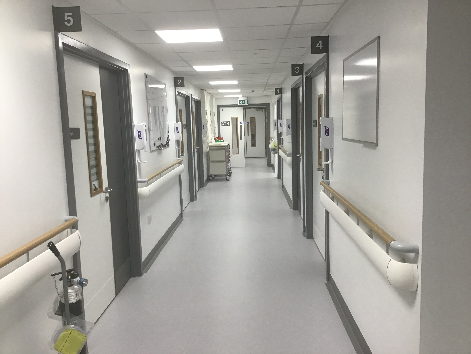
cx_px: 236
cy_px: 177
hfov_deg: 58.4
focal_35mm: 31
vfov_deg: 45.4
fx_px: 422
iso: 25
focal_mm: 3.3
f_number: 2.4
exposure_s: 1/33
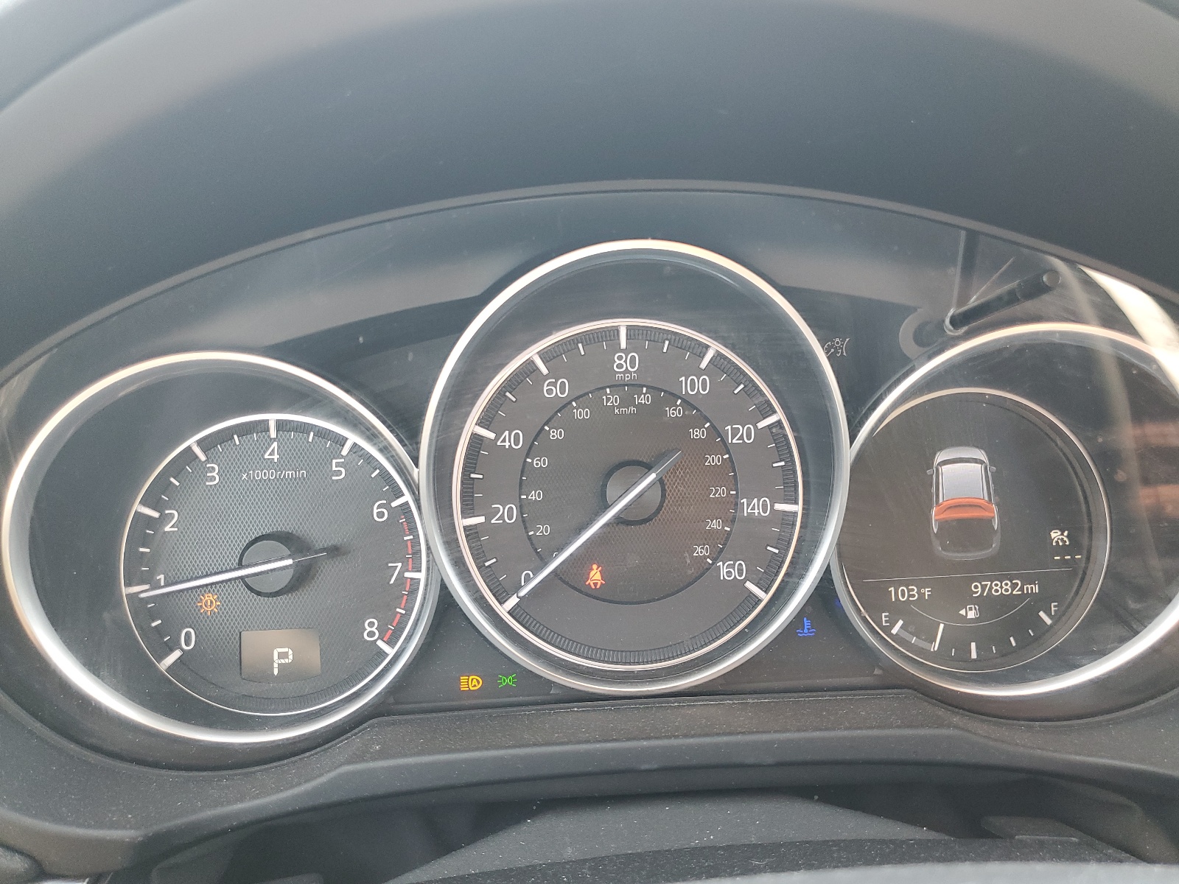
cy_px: 442
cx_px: 590
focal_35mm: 26
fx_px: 886
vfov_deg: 53.1
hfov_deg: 67.3
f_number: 1.5
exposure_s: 1/100
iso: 91
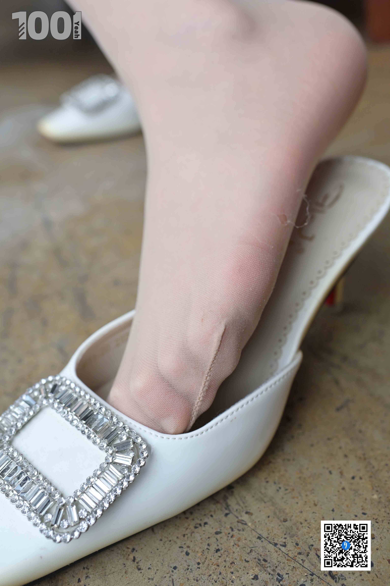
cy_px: 293
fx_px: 569
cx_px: 195
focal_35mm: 35
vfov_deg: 54.4
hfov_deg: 37.9
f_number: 5.6
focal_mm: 35
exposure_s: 1/160
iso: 800
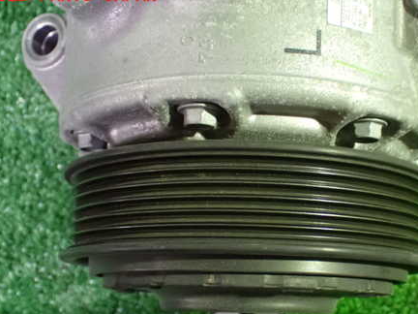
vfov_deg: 25.6
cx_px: 271
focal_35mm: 57
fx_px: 688
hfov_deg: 33.5
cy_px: 201
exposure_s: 1/25
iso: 1600
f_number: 2.8
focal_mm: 7.31
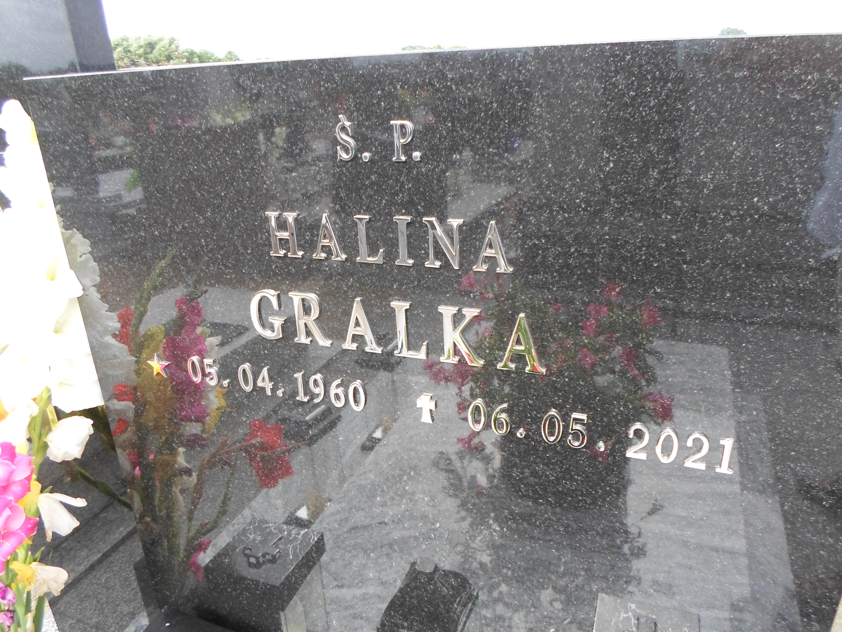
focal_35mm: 25
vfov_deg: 54.9
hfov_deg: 69.4
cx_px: 421
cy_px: 316
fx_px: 608
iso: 80
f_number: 2.5
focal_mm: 4.5
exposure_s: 1/180
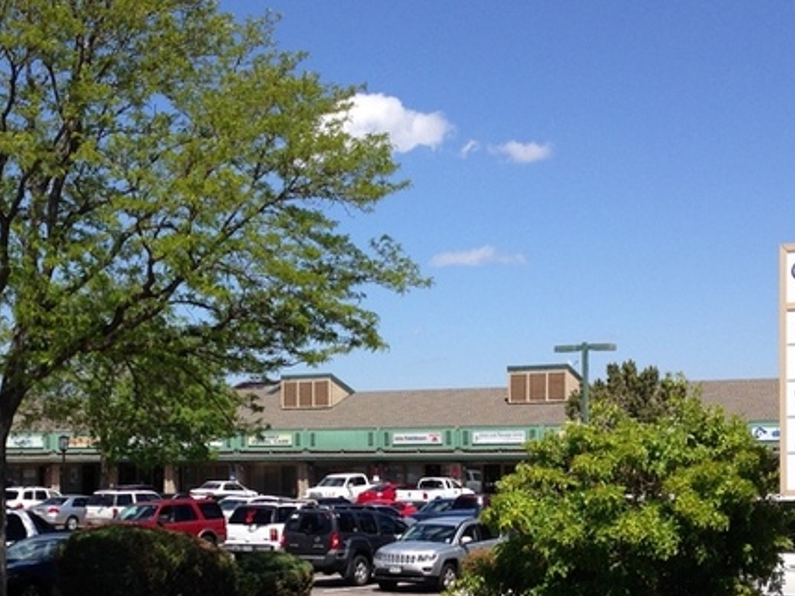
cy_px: 449
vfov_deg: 19.8
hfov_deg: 26.3
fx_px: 1700
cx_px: 327
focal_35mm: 74
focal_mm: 4.12
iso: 50
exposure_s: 1/1642
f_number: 2.4
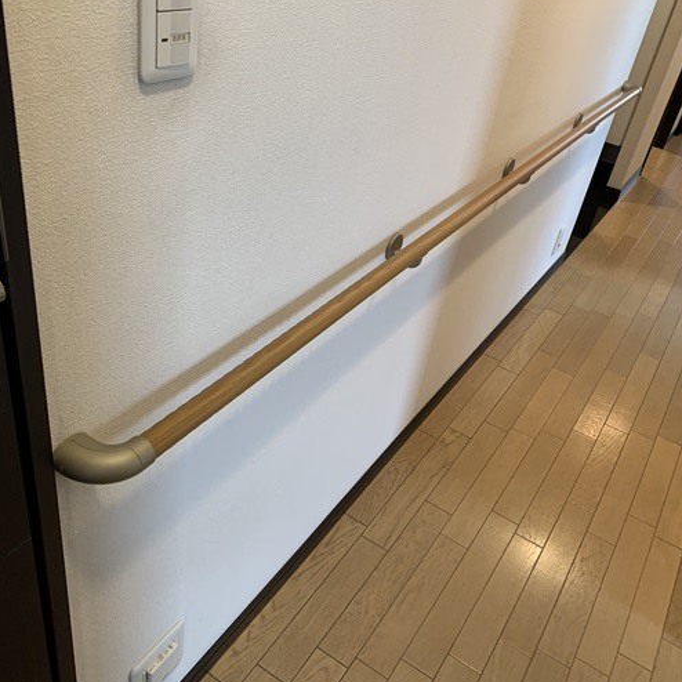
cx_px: 344
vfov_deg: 52.5
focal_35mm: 31
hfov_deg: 52.5
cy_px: 333
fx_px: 691
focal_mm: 4.25
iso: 100
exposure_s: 1/50
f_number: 1.8
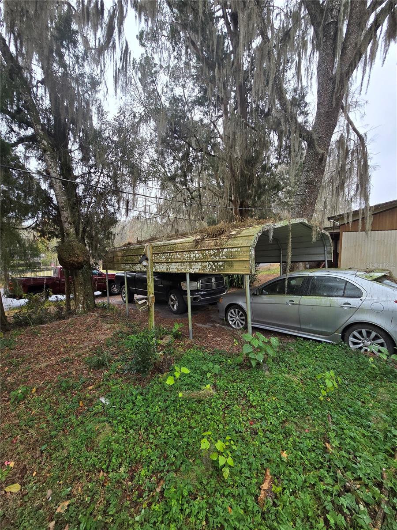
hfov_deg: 89.9
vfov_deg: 106.2
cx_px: 198
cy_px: 265
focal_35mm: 13
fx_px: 199
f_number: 2.2
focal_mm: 2.2
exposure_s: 1/120
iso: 64
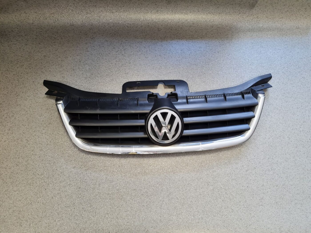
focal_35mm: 26
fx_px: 234
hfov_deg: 67.3
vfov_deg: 53.1
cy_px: 116
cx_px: 156
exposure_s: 1/100
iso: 250
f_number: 1.8
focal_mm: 5.4
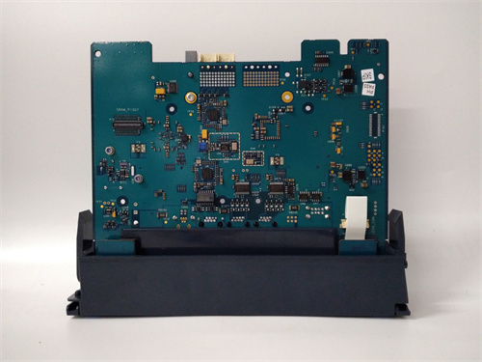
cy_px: 181
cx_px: 241
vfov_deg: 51.4
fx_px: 376
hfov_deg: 65.3
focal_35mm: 27
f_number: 2
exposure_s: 1/33
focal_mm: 3.79
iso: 759
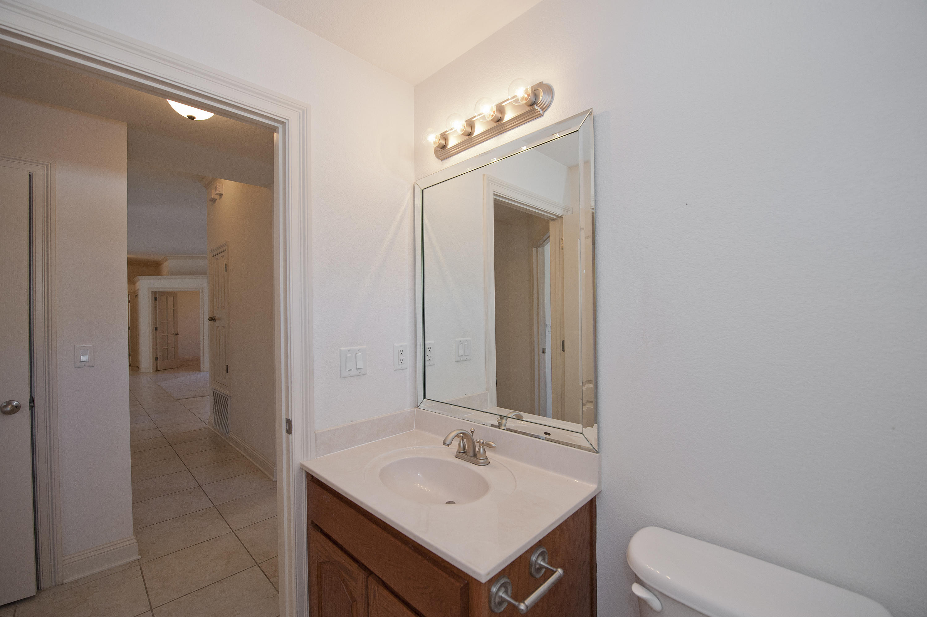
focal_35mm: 14
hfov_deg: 104.3
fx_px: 360
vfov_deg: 81.1
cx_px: 464
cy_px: 308
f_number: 4.5
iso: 640
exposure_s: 1/250
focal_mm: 14
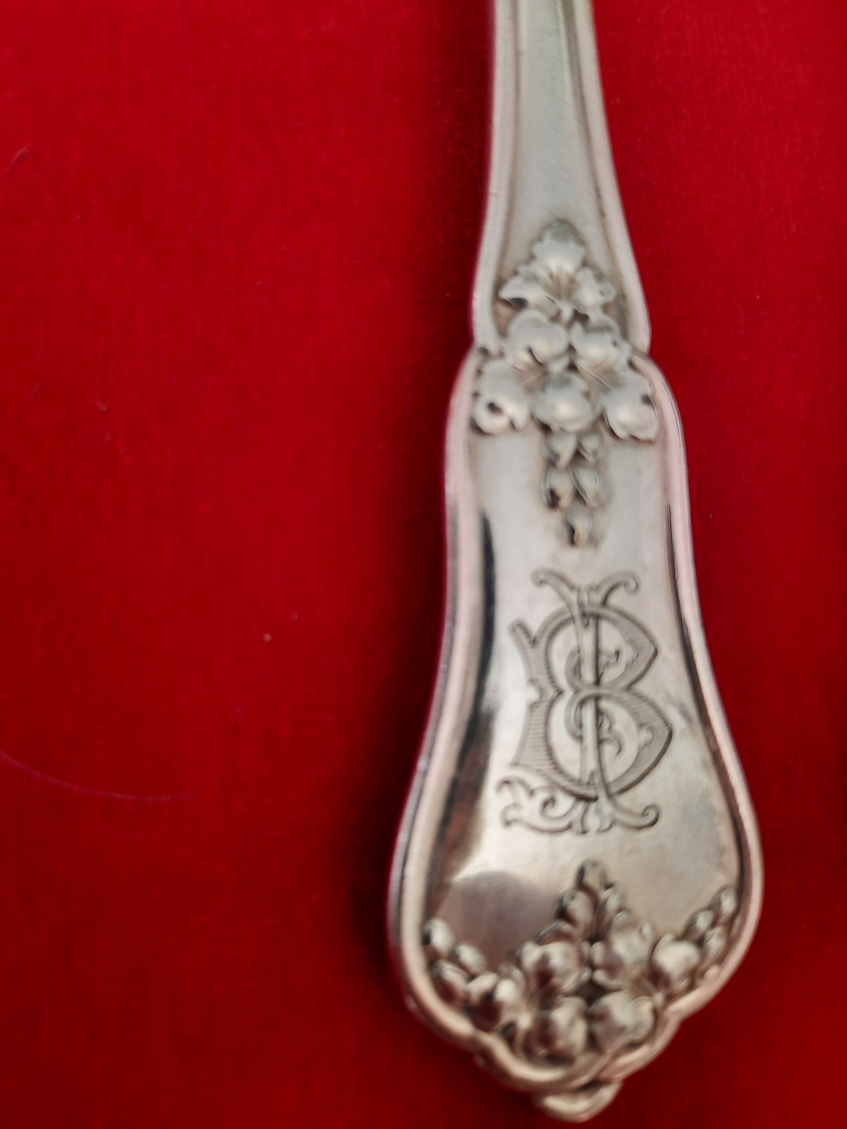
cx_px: 424
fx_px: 816
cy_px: 564
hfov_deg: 54.9
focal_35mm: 25
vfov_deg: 69.4
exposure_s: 1/50
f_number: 2
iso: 200
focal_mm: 4.6
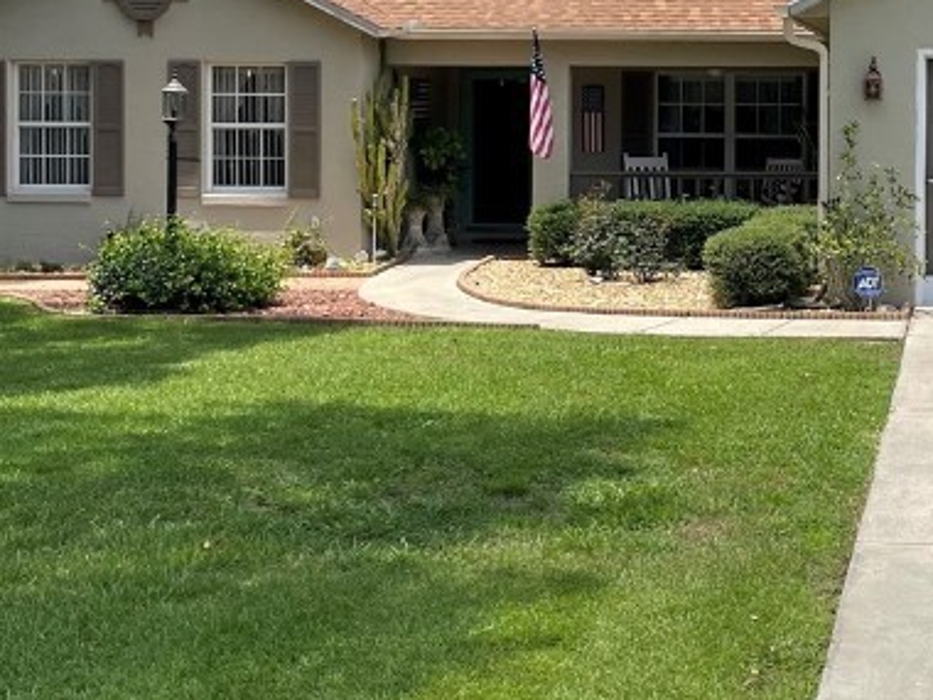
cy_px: 125
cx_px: 786
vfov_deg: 20.7
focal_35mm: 70
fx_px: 1887
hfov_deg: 27.1
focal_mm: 4.2
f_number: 1.6
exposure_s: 1/3731
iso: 32
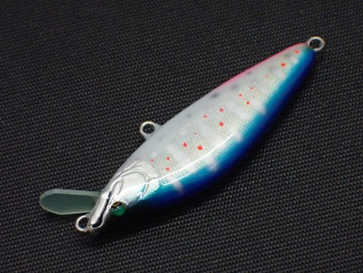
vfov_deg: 19.1
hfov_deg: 25.3
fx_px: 807
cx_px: 182
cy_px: 136
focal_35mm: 77
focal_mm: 13.65
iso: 800
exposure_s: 1/125
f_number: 4.1
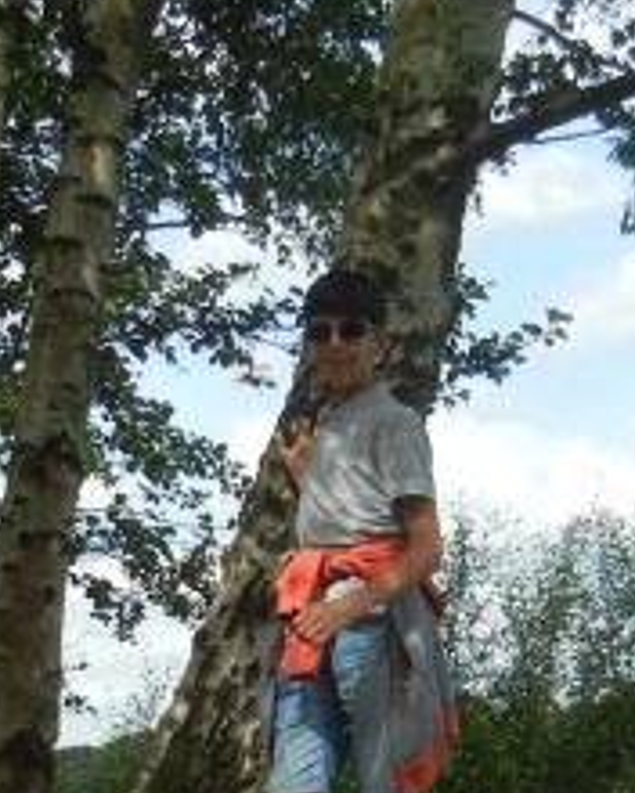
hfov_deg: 15.1
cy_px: 725
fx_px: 2396
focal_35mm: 102
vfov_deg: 18.5
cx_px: 318
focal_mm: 5.4
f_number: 7
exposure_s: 1/256
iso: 160
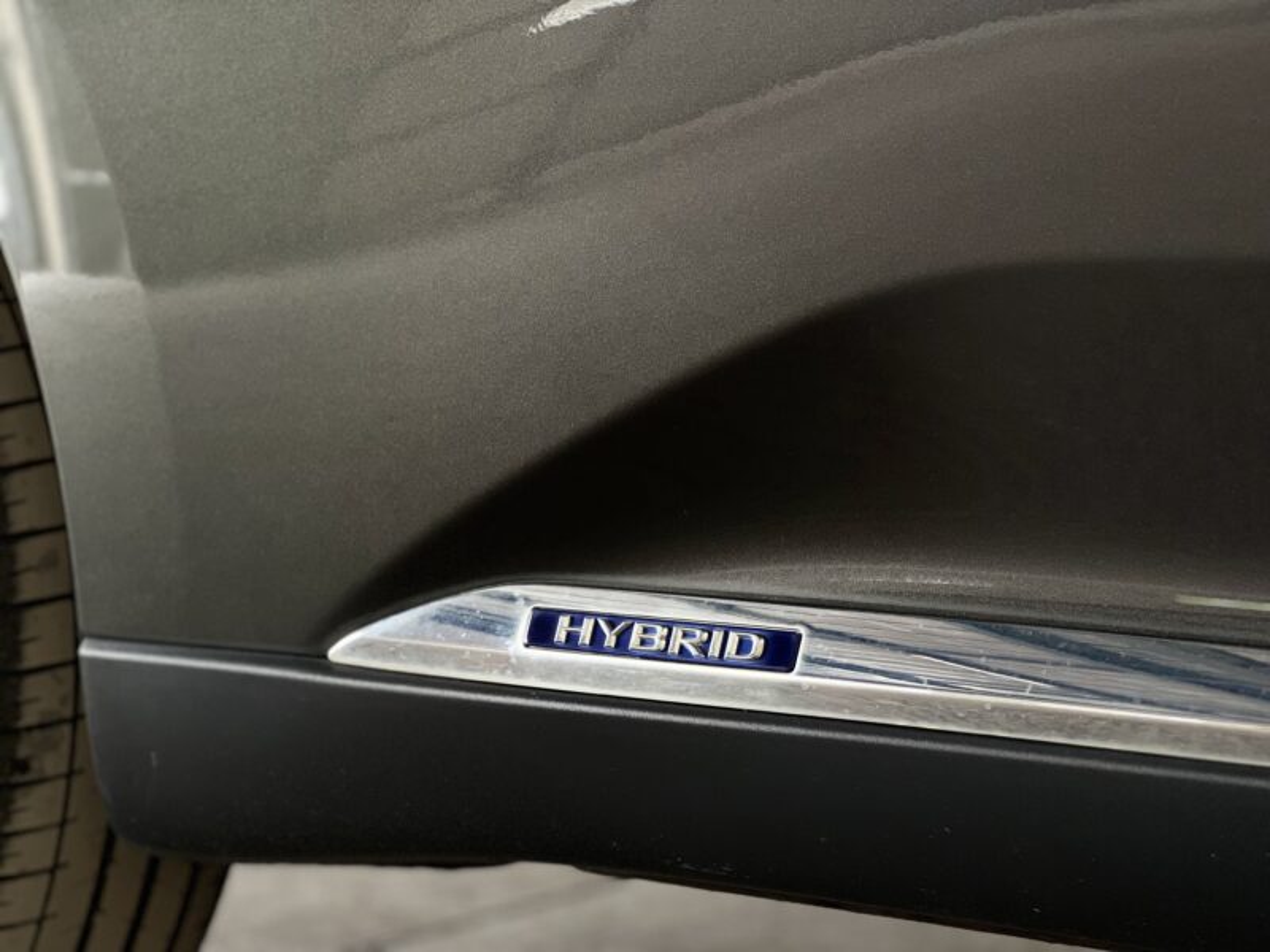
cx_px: 635
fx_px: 2825
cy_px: 476
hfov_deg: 25.3
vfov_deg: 19.1
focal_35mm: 77
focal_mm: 9
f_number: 2.8
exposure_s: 1/62
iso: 250
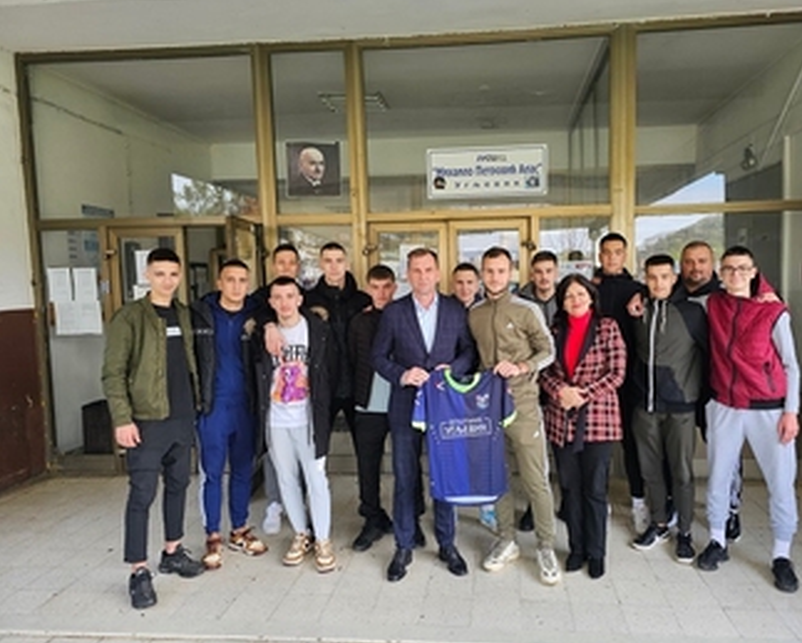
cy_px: 315
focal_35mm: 25
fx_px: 594
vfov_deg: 56.9
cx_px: 444
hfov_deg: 67.9
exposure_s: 1/120
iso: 50
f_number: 1.7
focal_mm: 6.3
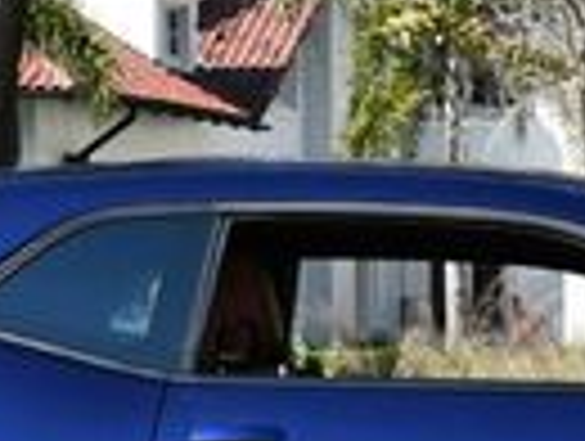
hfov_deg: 8.0
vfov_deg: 6.1
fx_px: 4165
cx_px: 490
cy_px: 153
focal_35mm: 246
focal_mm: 26
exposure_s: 1/250
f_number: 8
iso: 125
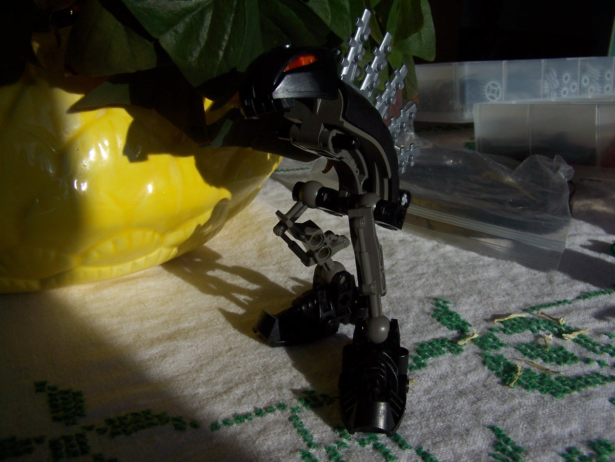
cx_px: 308
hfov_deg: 49.0
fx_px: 675
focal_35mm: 38
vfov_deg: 37.7
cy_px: 231
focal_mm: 6.3
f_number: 5.6
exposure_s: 1/750
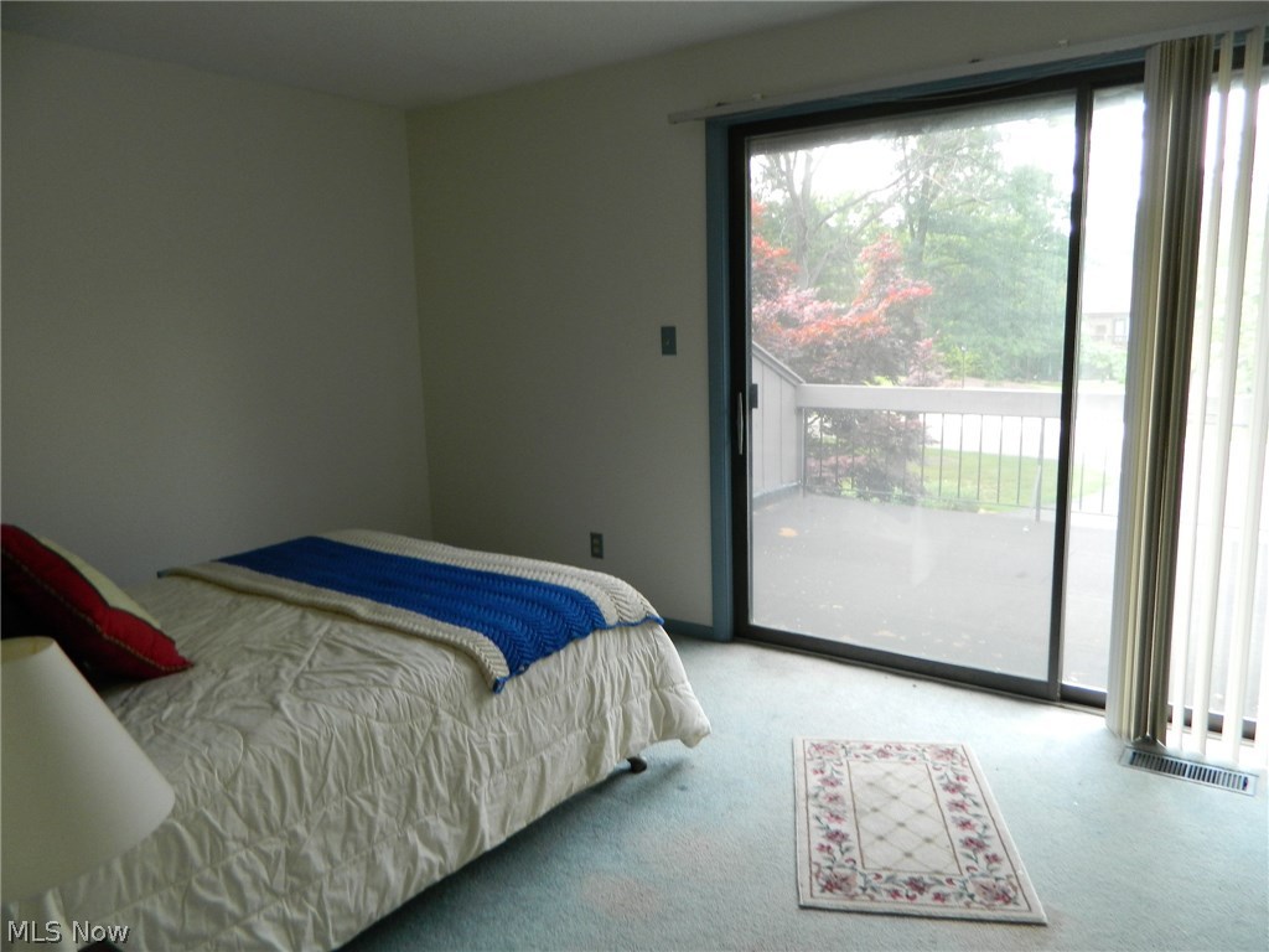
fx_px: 916
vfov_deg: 54.9
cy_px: 476
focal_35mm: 25
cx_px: 634
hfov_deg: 69.4
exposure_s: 1/30
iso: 110
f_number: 3.1
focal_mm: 4.5
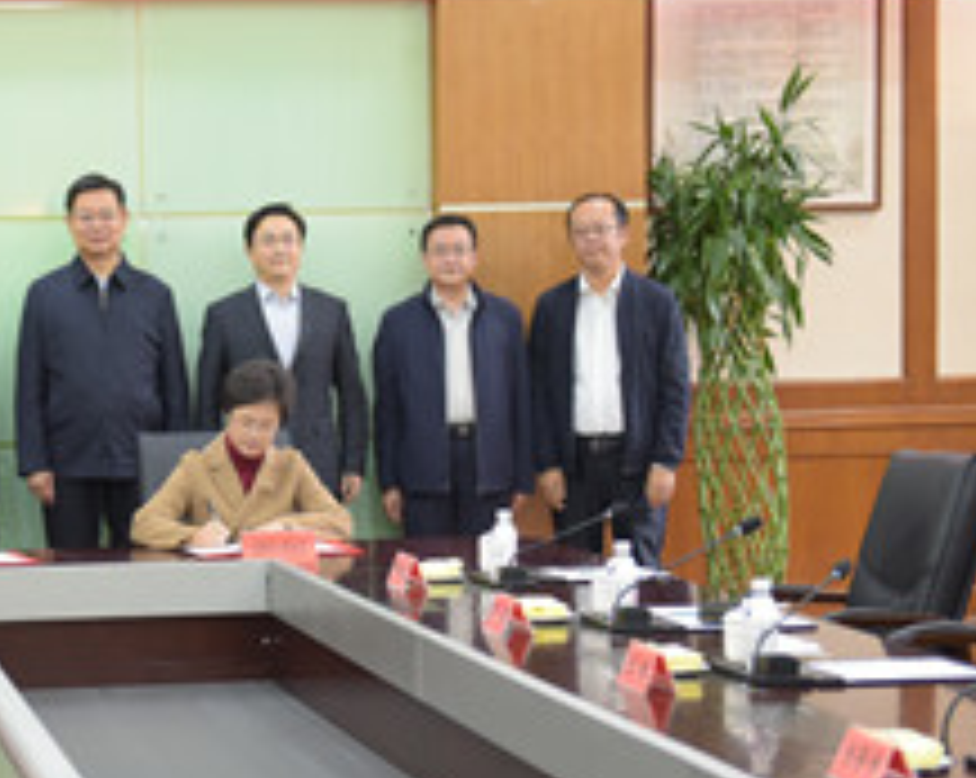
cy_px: 506
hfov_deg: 20.4
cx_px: 0
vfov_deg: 16.8
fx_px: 2625
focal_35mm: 91
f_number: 2.8
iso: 1400
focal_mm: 42
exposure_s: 1/50
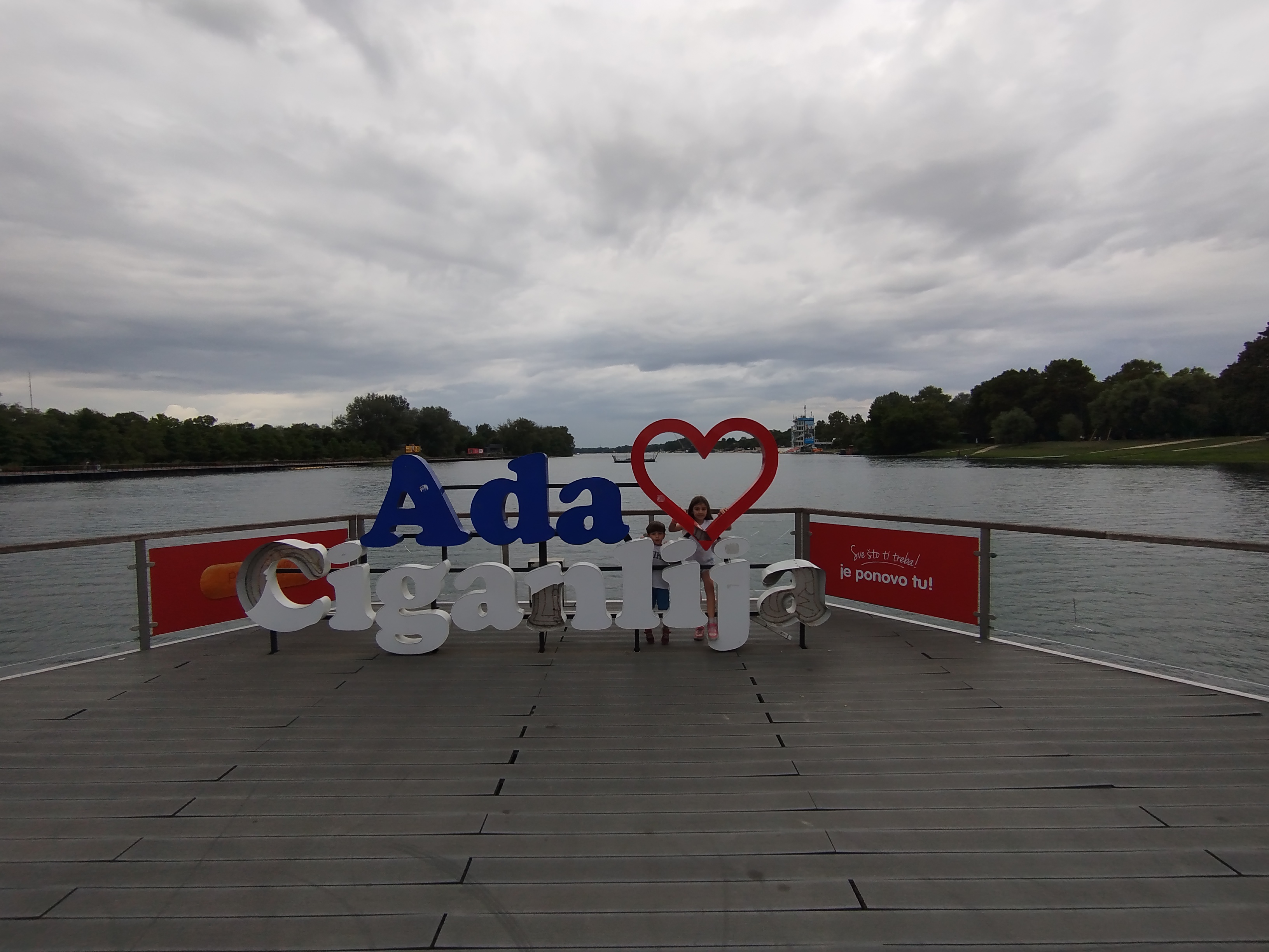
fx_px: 550
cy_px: 476
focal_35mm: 15
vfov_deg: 81.7
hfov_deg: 98.2
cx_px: 634
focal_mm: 1.65
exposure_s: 1/721
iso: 50
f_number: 2.2
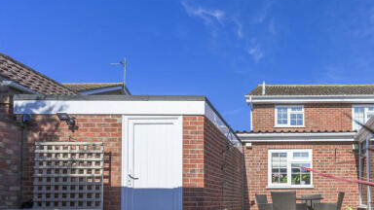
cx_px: 296
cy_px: 198
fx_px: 248
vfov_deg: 41.5
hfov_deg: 67.6
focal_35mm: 25
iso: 100
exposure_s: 1/800
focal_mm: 14
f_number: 9
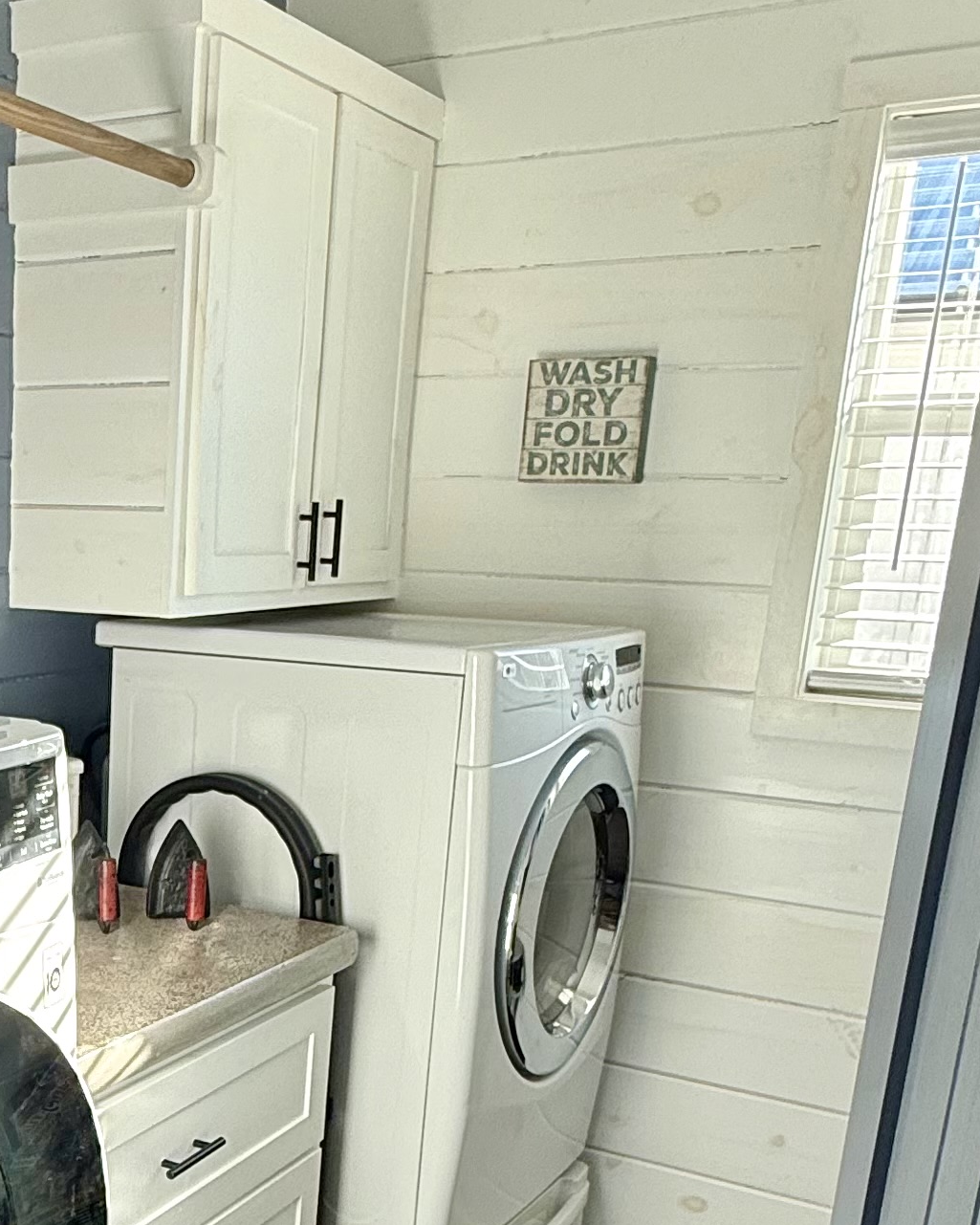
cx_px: 57
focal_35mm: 43
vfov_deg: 41.3
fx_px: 1559
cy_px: 962
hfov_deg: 32.7
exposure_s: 1/125
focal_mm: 2.22
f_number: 2.2
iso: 64
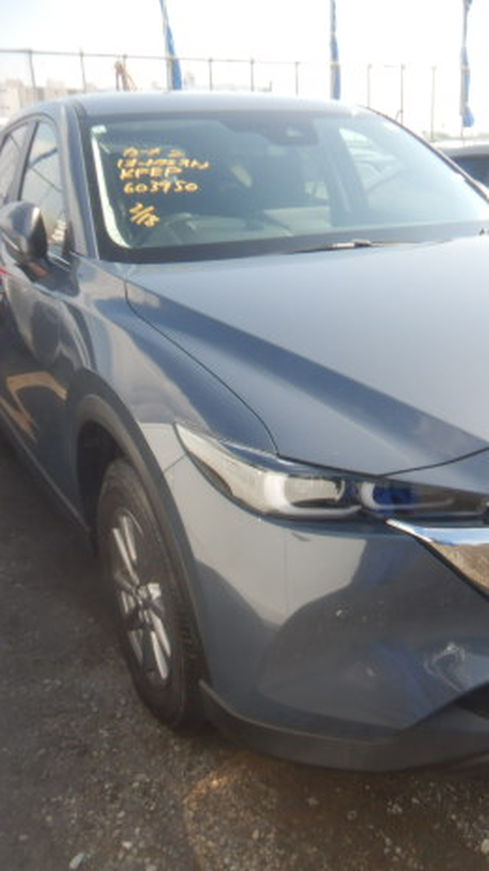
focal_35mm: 36
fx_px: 831
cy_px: 436
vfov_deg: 55.3
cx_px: 339
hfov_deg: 32.4
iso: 125
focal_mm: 4.3
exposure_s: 1/200
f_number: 2.8
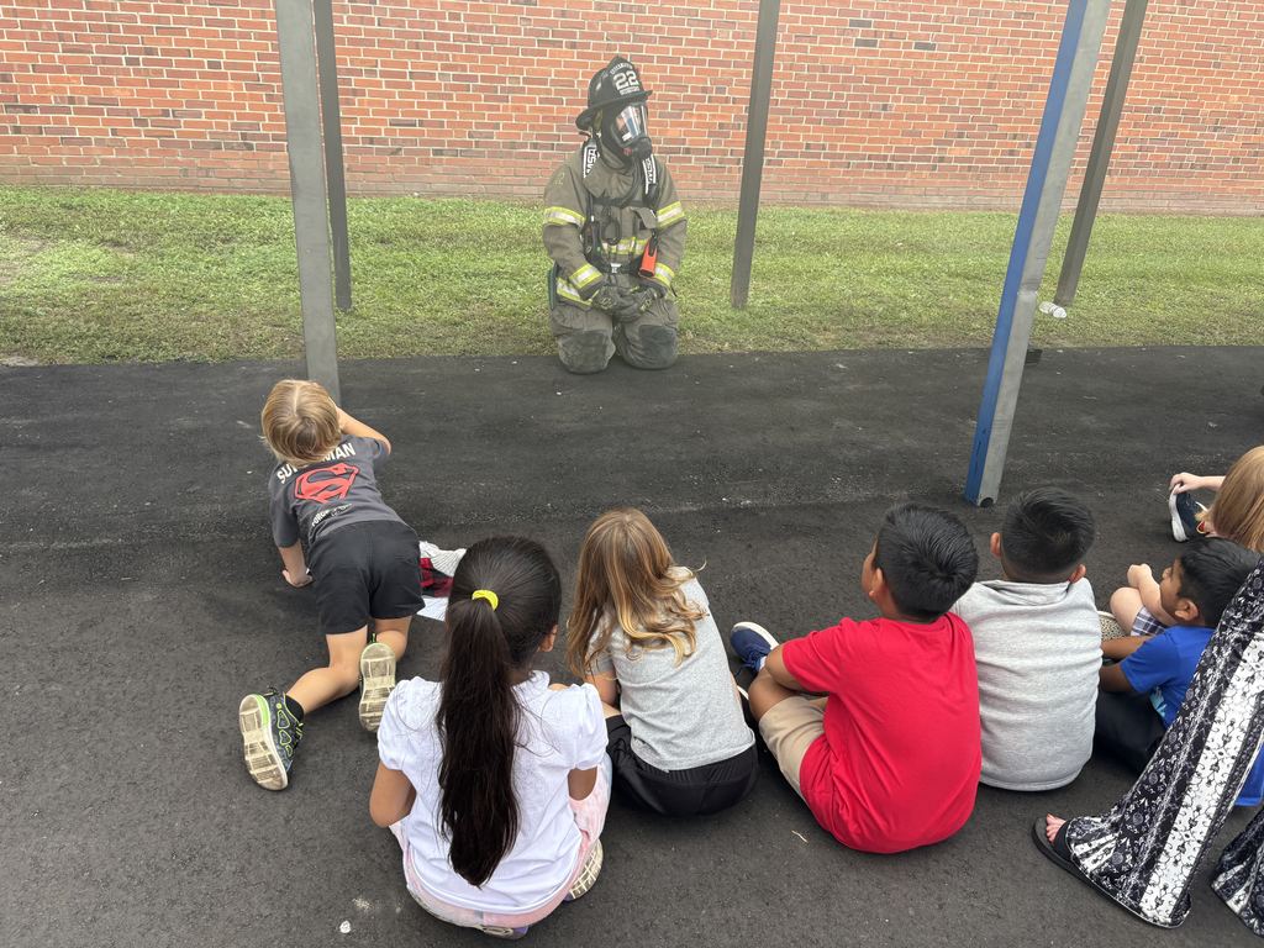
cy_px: 474
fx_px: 949
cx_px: 632
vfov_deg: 53.1
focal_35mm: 26
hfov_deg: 67.3
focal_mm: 5.96
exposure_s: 1/623
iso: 64
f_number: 1.6
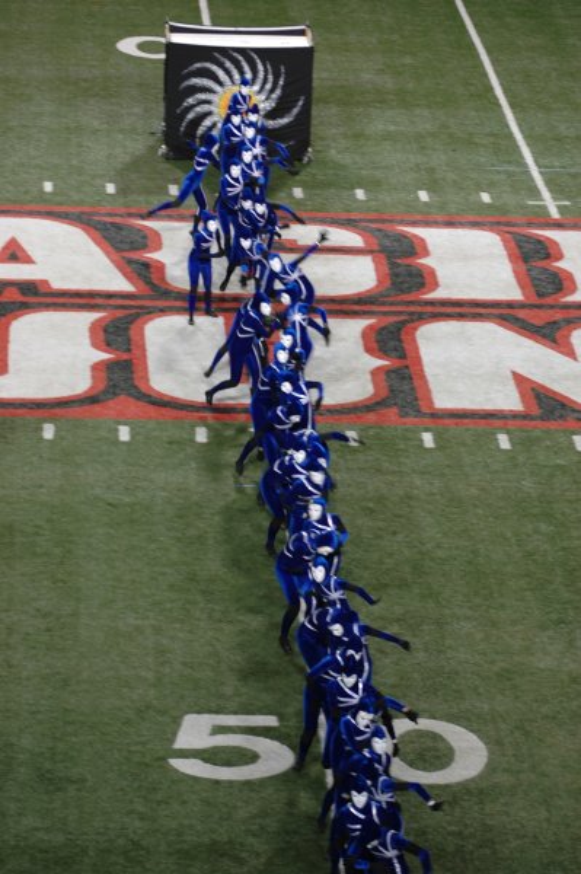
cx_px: 290
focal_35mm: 188
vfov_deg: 11.0
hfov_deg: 7.3
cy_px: 437
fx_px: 4547
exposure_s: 1/60
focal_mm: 125
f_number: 2.8
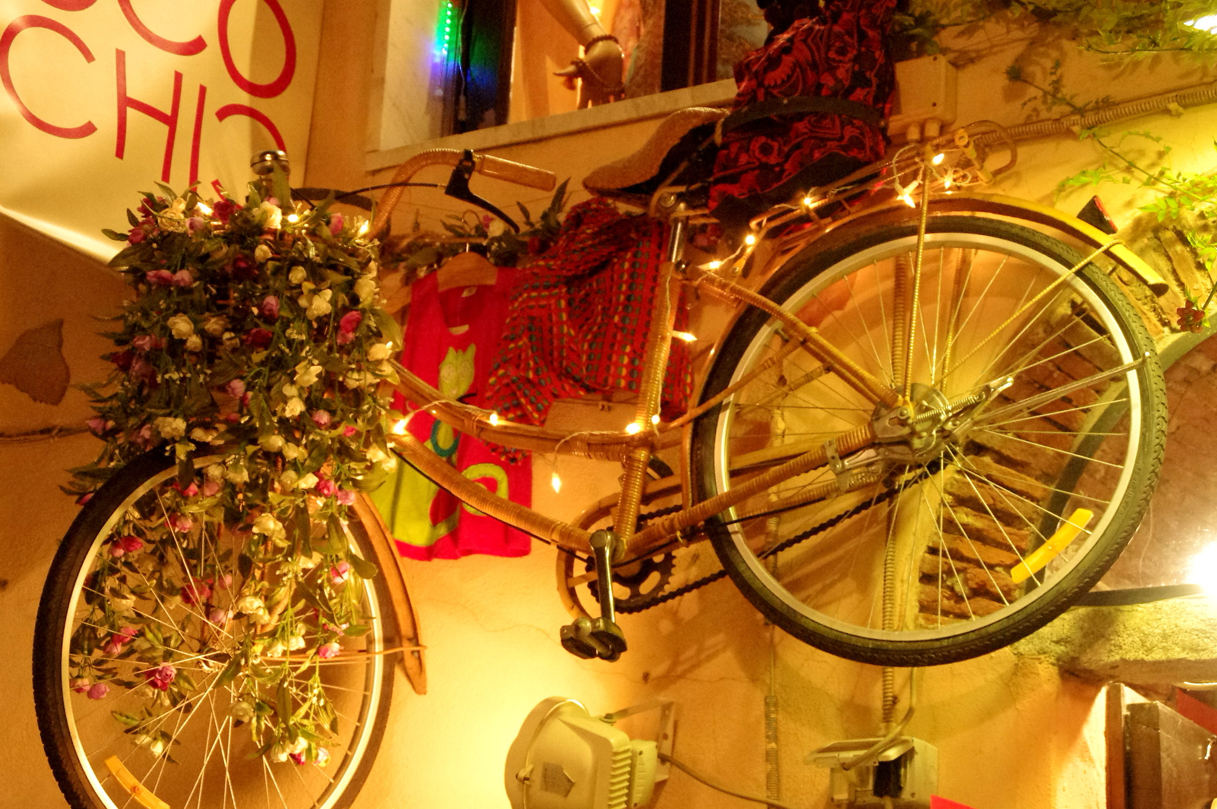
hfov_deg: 22.9
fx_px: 3005
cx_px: 568
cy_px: 414
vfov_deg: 15.3
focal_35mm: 89
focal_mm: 55
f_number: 8
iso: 6400
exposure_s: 1/60
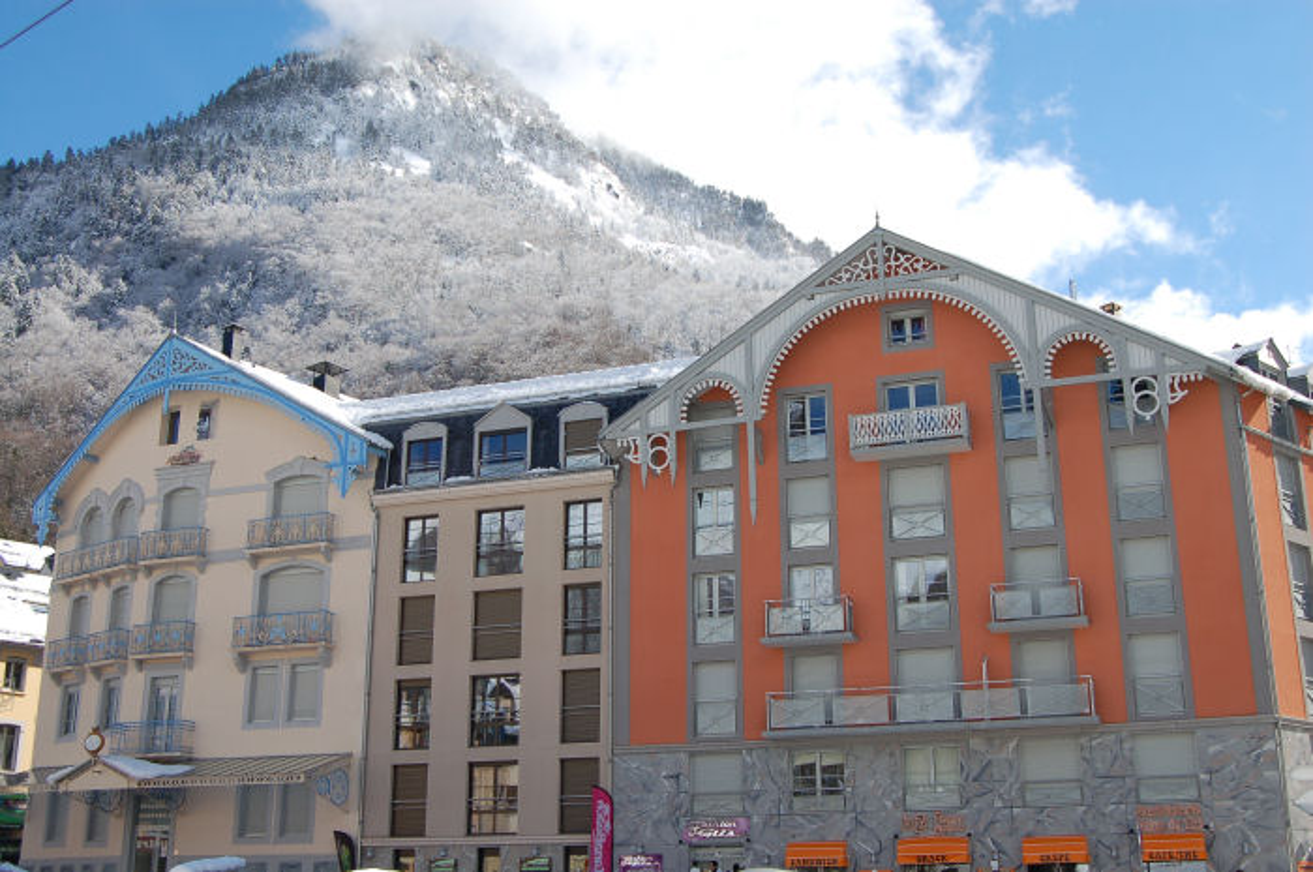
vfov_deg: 34.1
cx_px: 656
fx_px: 1421
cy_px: 436
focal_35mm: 39
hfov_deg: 49.6
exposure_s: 1/320
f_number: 10
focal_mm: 26
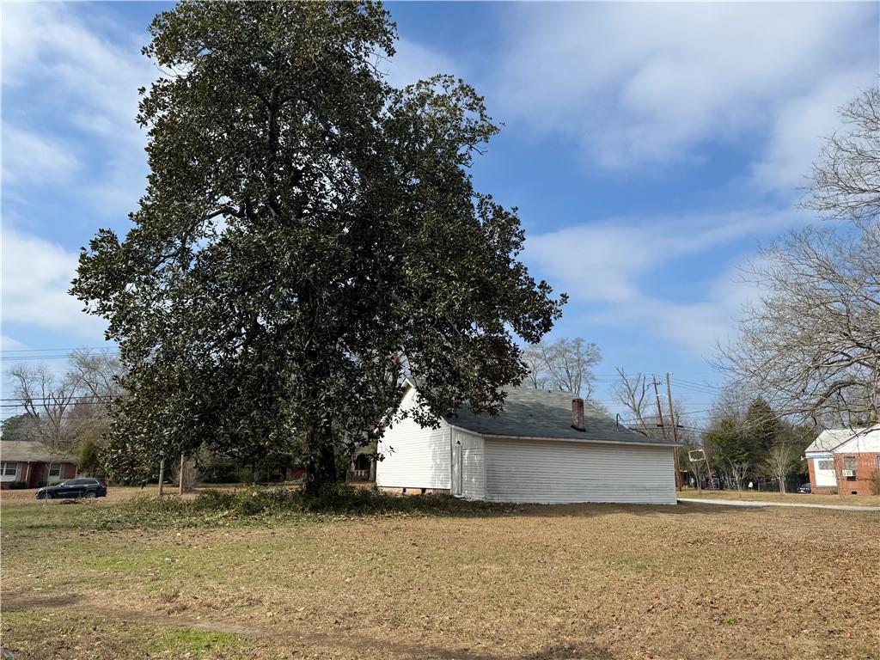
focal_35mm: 24
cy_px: 330
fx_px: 610
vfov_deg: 56.8
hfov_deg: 71.6
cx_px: 440
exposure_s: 1/4310
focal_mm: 6.76
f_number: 1.78
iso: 80
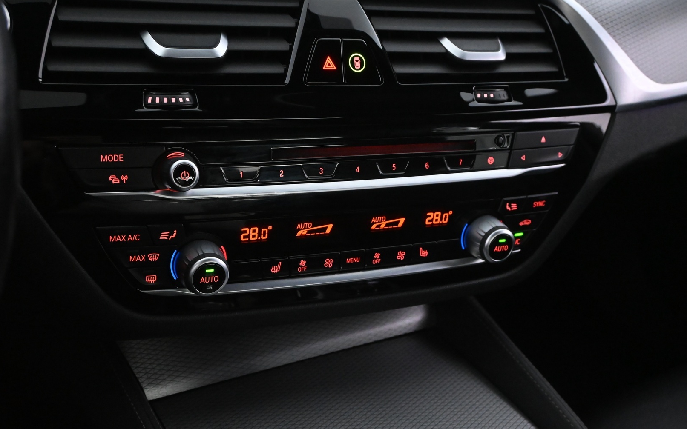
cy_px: 215
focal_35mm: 43
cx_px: 343
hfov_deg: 46.2
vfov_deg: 29.9
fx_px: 805
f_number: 5.6
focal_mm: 28
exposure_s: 1/40
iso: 6400
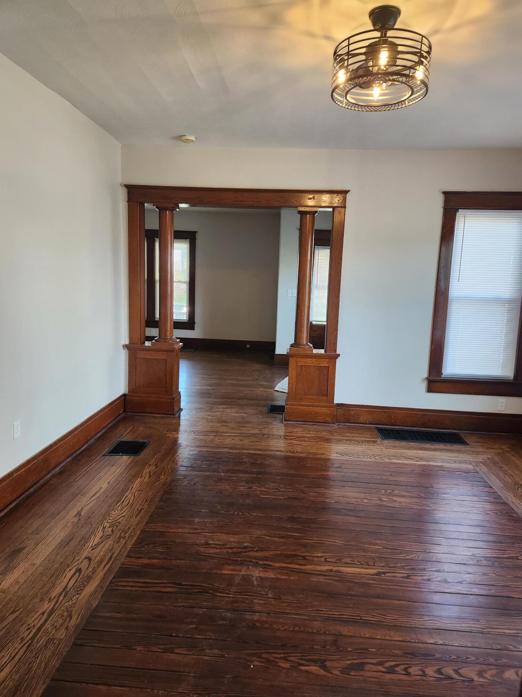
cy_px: 348
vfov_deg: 73.9
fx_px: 462
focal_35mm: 23
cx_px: 261
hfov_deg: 58.9
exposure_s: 1/120
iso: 250
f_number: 1.8
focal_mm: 5.4
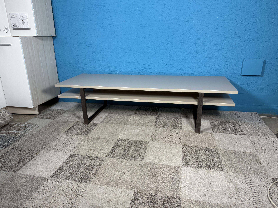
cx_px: 139
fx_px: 193
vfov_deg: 56.8
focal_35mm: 24
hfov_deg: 71.6
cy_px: 104
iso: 125
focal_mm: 6.76
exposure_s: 1/50
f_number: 1.78
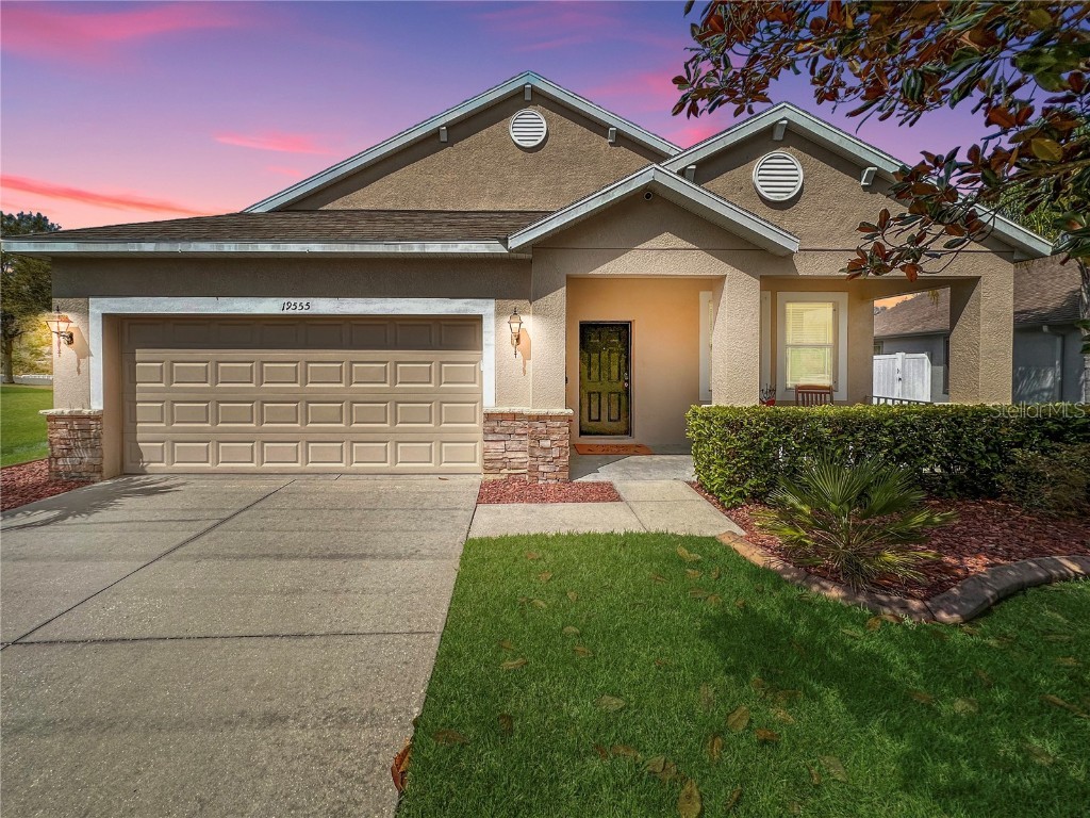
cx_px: 545
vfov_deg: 85.7
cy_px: 409
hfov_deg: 102.1
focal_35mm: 14
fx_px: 441
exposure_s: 1/3600
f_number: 2.2
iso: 50
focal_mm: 2.22
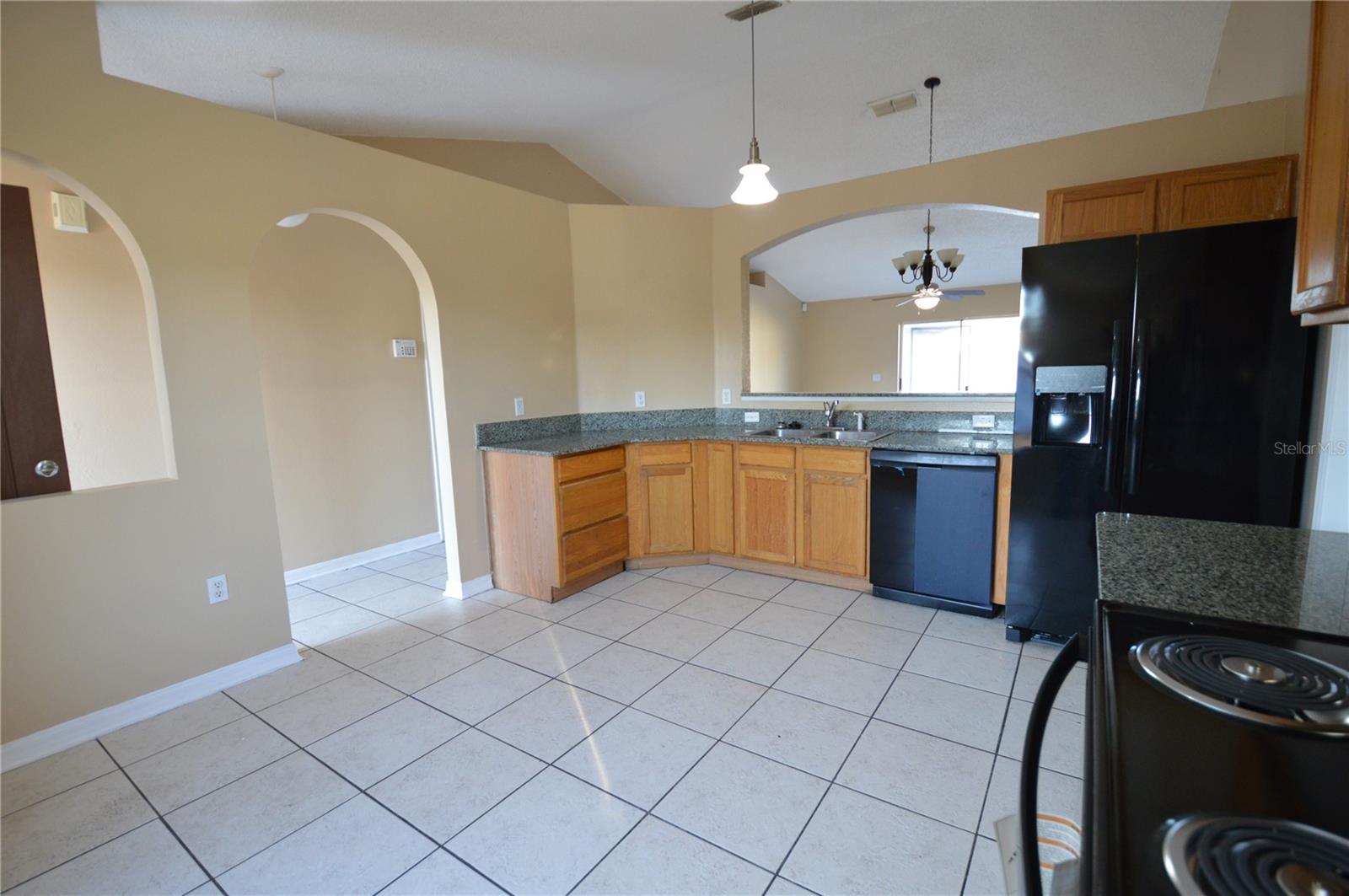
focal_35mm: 15
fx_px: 561
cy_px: 448
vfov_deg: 77.2
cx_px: 674
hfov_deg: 100.5
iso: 720
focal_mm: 10
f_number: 3.5
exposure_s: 1/60
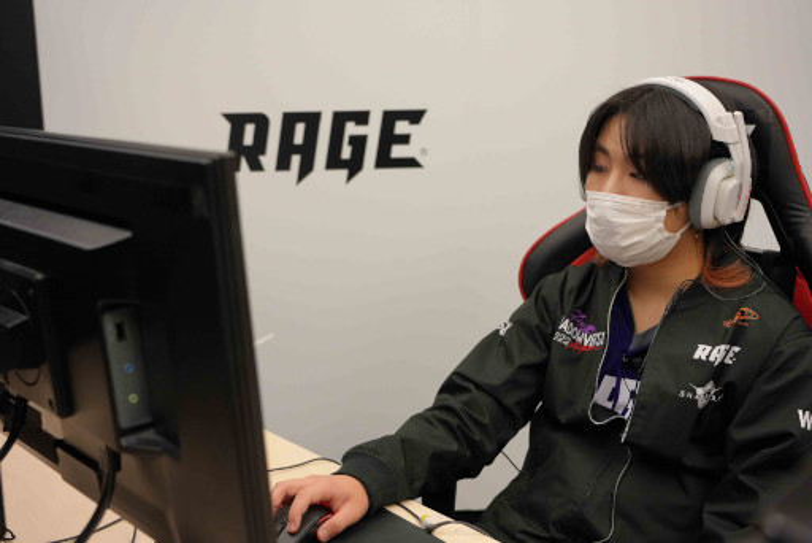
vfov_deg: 32.7
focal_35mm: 41
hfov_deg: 47.4
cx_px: 406
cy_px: 272
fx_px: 925
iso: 2500
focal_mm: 41
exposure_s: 1/200
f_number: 4.5
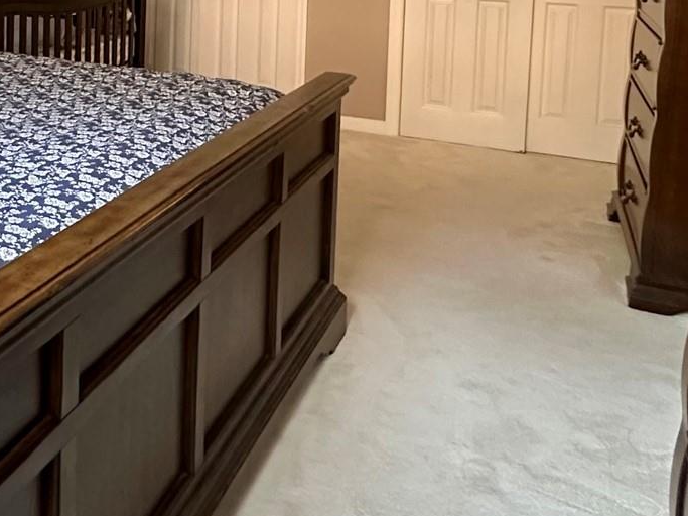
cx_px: 59
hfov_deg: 41.1
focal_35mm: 42
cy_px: -17
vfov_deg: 31.4
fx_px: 835
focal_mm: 2.22
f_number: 2.2
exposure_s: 1/60
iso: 500
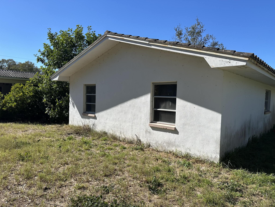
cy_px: 104
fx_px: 191
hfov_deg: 71.6
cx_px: 138
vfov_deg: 56.8
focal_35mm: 24
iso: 80
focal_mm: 6.86
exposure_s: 1/4348
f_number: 1.78
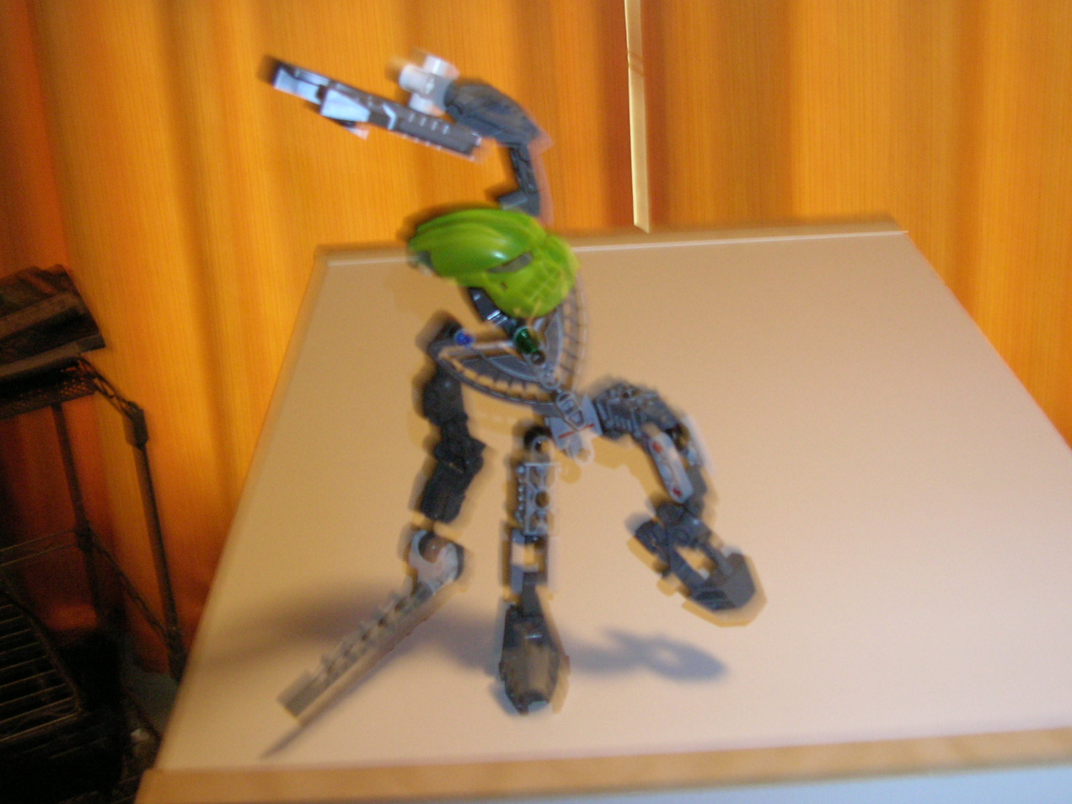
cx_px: 536
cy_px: 402
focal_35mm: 46
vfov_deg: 31.5
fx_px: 1425
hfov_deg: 41.2
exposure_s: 1/8.8
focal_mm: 7.7
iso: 200
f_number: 3.2
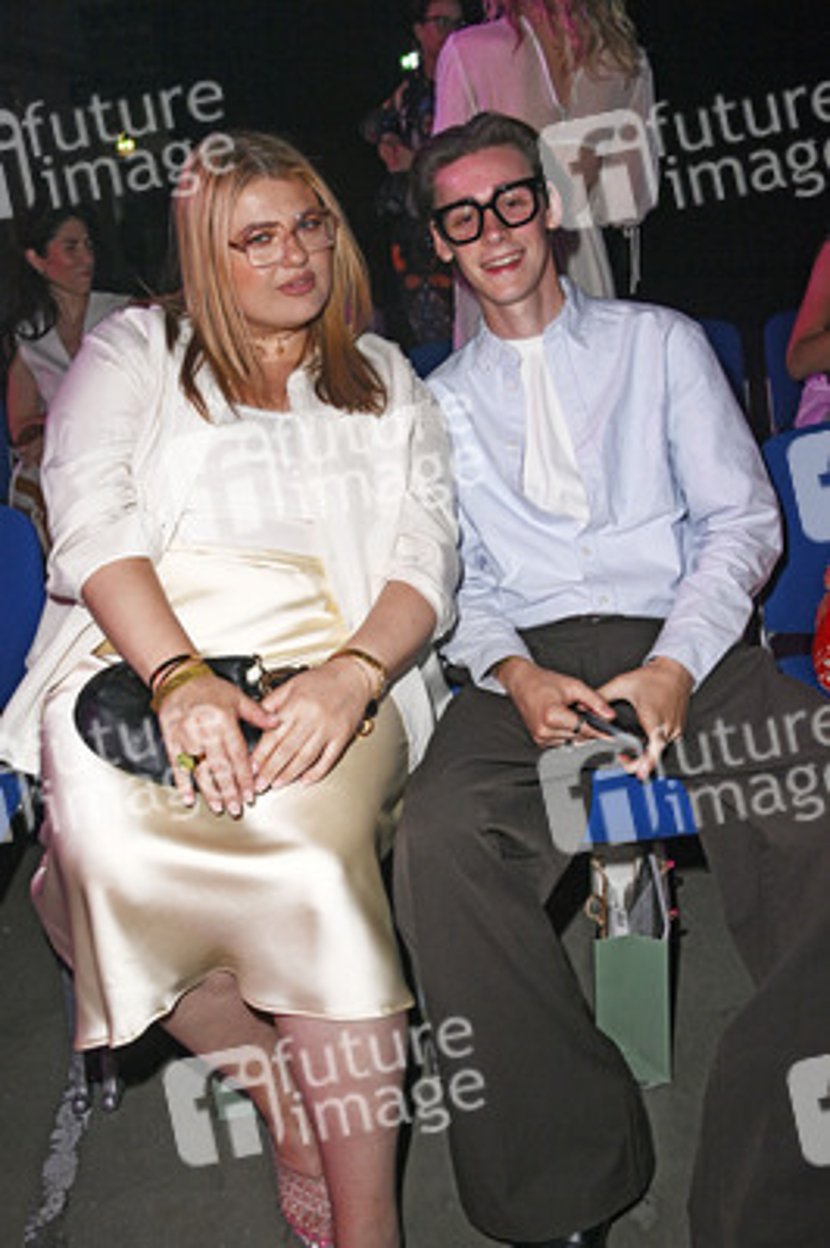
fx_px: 1109
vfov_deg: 58.8
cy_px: 624
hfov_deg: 41.0
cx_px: 415
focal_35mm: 32
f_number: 5.6
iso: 1600
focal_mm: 32
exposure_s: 1/160
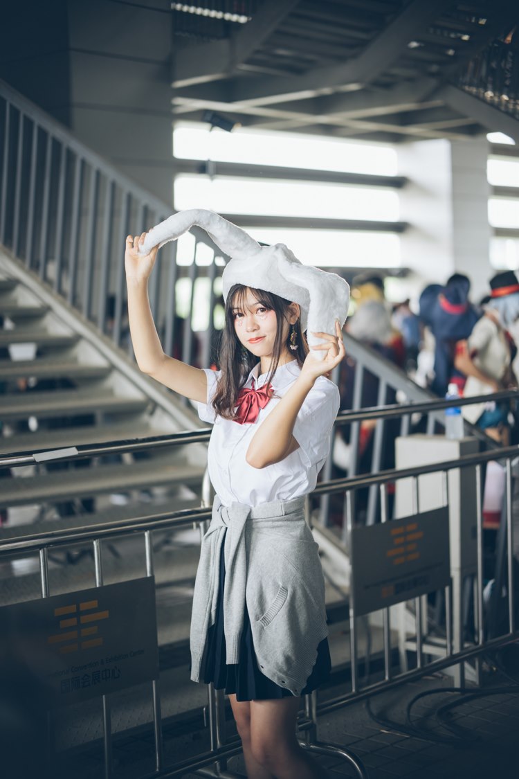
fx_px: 1211
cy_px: 390
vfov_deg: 35.6
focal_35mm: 56
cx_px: 260
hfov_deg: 24.2
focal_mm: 56
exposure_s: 1/125
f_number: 1.4
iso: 100
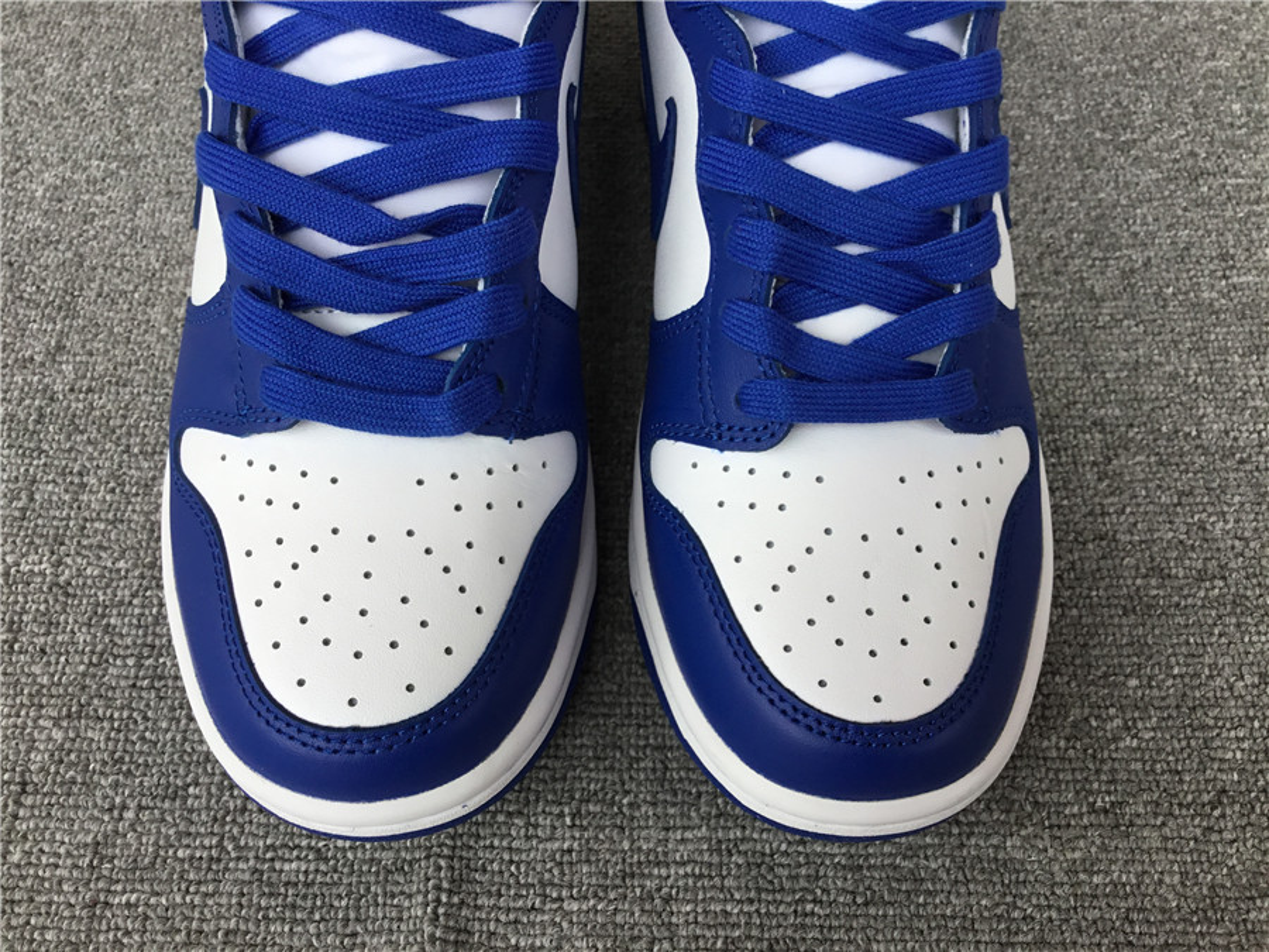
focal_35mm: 31
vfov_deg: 45.4
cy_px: 476
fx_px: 1136
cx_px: 634
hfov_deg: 58.4
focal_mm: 3.3
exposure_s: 1/163
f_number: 2.4
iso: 25
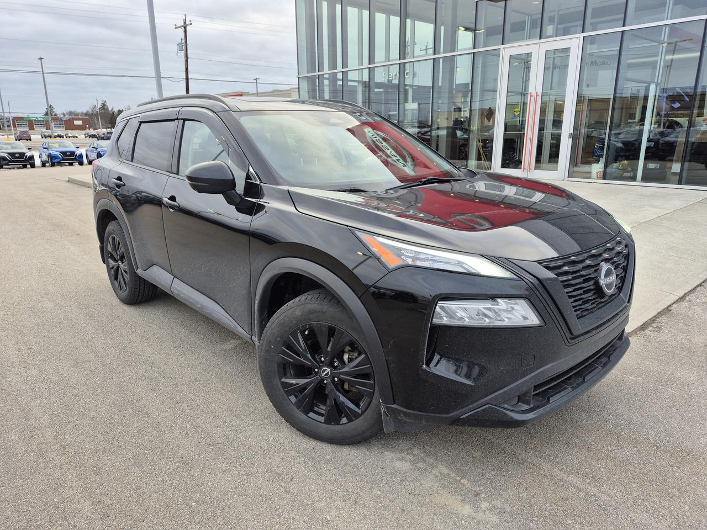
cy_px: 265
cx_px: 354
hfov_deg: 73.9
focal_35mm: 23
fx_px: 470
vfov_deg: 58.9
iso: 25
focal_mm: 5.4
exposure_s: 1/180
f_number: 1.8
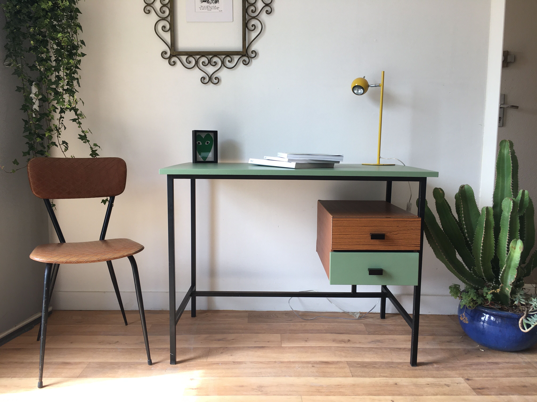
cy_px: 201
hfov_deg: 61.7
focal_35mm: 29
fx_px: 450
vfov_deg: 48.2
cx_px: 268
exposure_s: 1/100
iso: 25
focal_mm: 4.15
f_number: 2.2
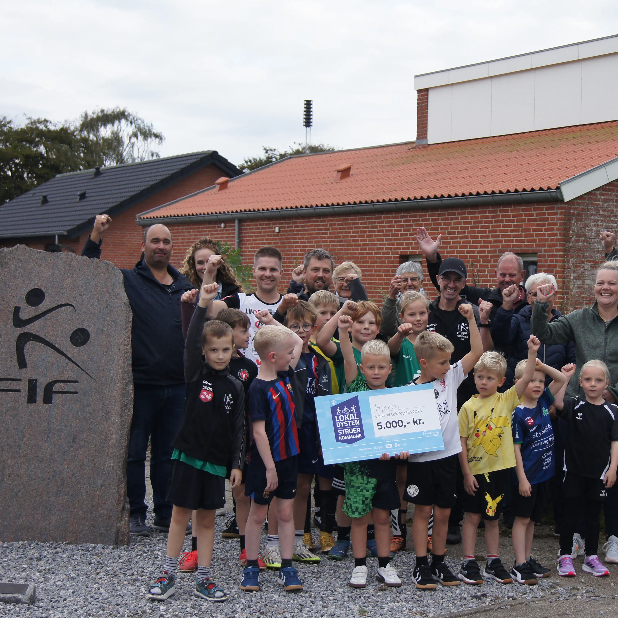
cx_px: 429
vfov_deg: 25.5
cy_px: 309
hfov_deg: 25.3
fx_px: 1366
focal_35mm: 68
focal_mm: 35
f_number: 4.5
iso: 400
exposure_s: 1/640
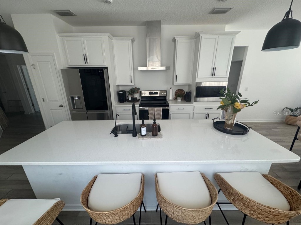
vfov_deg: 85.7
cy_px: 112
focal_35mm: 14
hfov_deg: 102.1
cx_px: 150
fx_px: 122
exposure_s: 1/99
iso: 250
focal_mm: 2.22
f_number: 2.2
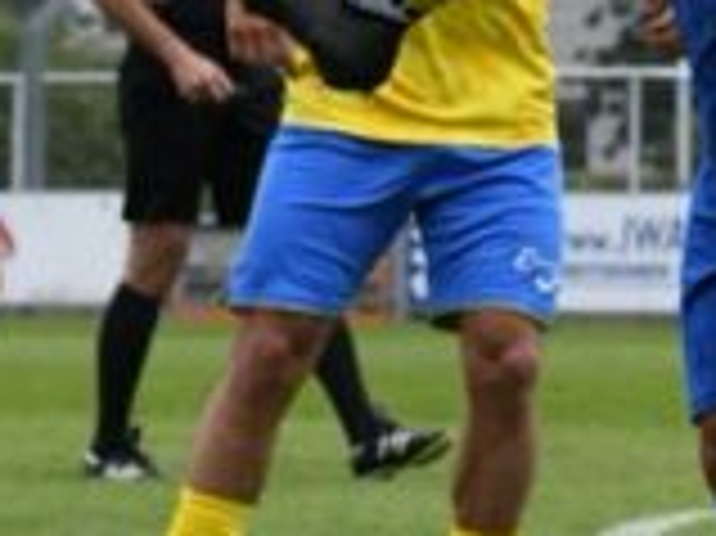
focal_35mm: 683
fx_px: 14117
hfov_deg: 2.9
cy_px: -198
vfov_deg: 2.2
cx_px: 698
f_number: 7.1
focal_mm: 110
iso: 1250
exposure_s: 1/2000
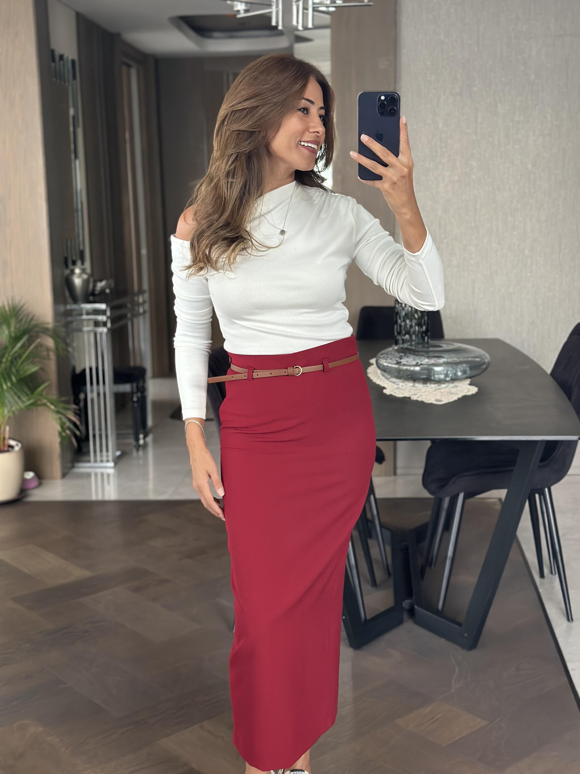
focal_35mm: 48
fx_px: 1072
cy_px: 387
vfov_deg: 39.7
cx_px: 290
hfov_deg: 30.3
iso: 320
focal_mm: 6.86
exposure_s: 1/60
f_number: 1.78
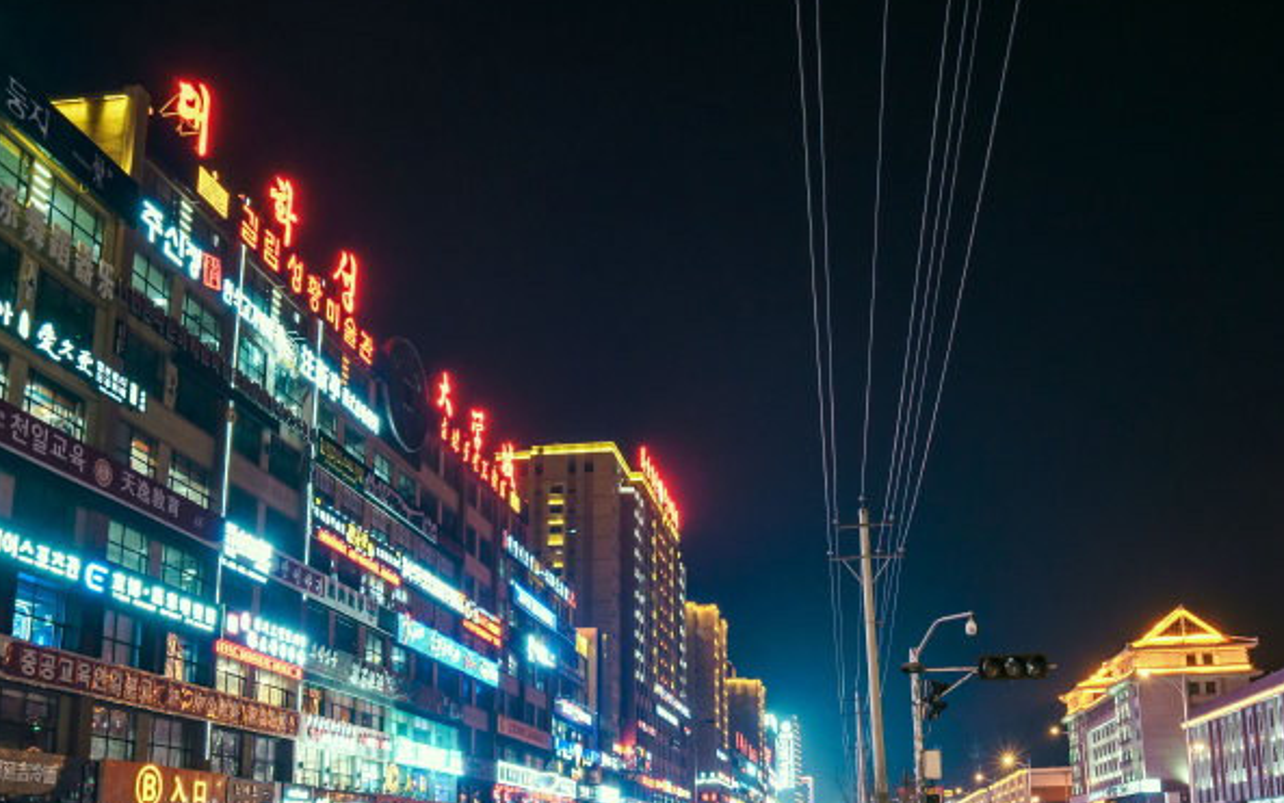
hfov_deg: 57.7
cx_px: 771
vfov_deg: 37.2
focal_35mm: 33
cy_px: 628
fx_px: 1155
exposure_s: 1/20
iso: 1600
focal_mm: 16
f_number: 4
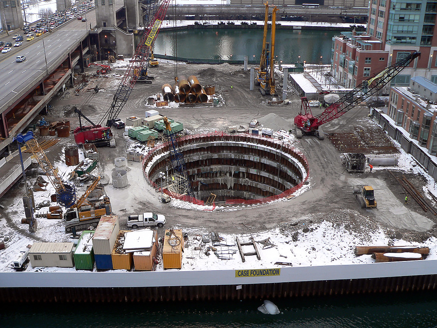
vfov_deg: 39.7
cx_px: 218
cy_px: 164
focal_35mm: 36
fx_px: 454
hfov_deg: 51.4
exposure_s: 1/60
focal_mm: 6
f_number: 2.8
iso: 80
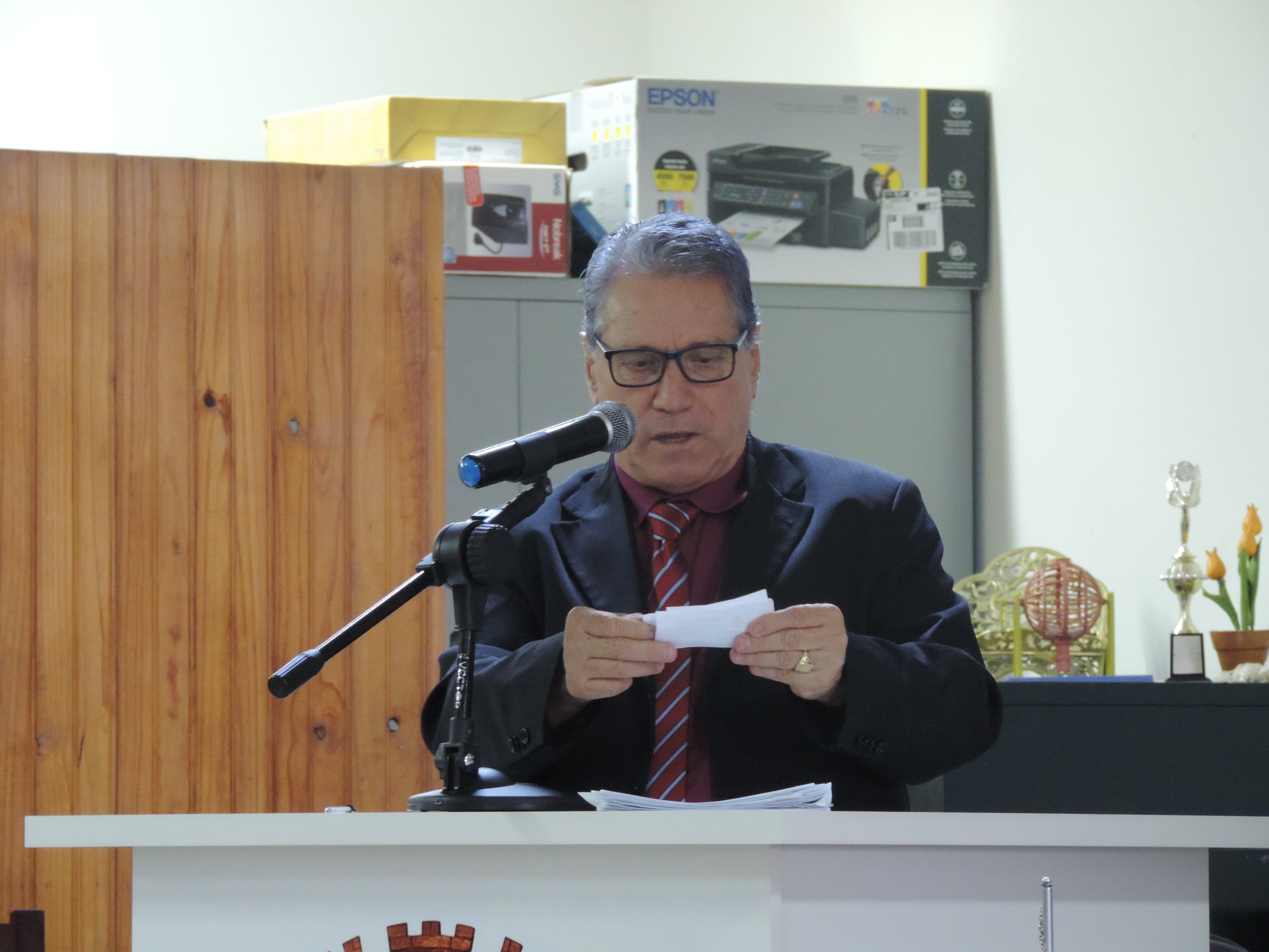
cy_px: 476
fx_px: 9165
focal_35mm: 250
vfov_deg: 5.9
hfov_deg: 7.9
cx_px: 634
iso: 800
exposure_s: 1/10
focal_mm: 44.5
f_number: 4.7
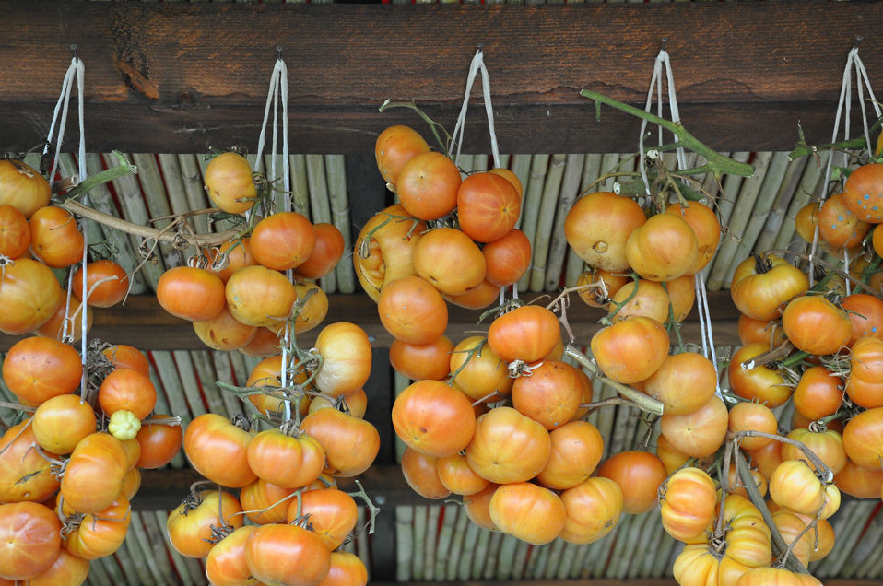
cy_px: 282
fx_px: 1886
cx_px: 469
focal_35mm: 77
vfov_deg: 17.7
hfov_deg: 26.3
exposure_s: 1/60
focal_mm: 48
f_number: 8
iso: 800
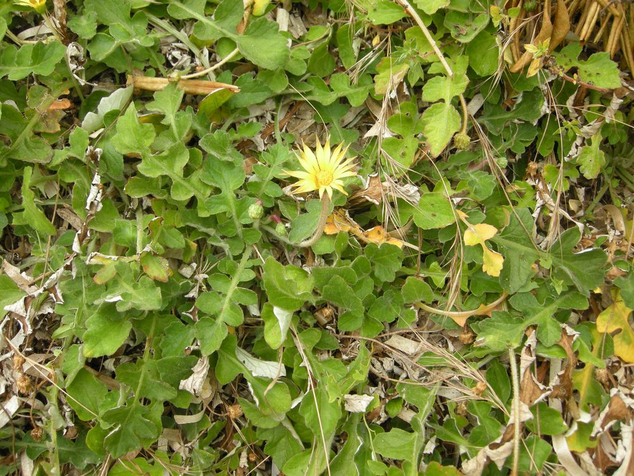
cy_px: 238
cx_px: 317
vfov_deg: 40.7
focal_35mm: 35
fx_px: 641
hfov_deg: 52.6
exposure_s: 1/81.1
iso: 64
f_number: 3.8
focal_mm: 7.5
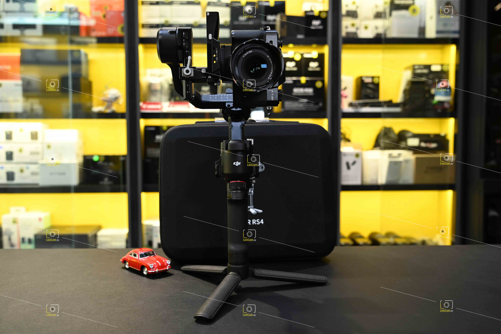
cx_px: 249
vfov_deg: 41.1
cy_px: 166
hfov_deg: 58.7
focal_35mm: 32
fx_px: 445
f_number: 4
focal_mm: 31
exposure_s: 1/125
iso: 1000
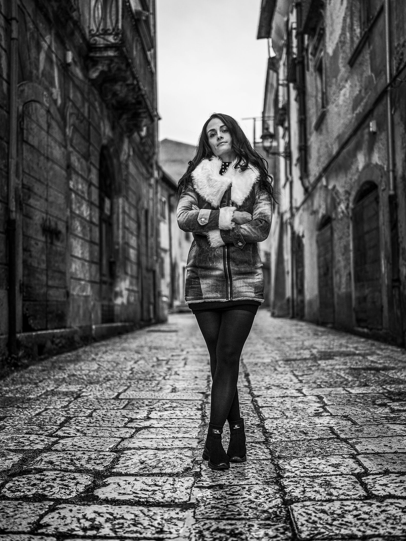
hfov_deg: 37.7
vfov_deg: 48.9
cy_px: 287
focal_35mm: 38
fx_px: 594
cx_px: 203
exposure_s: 1/1000
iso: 320
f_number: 1.4
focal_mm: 35
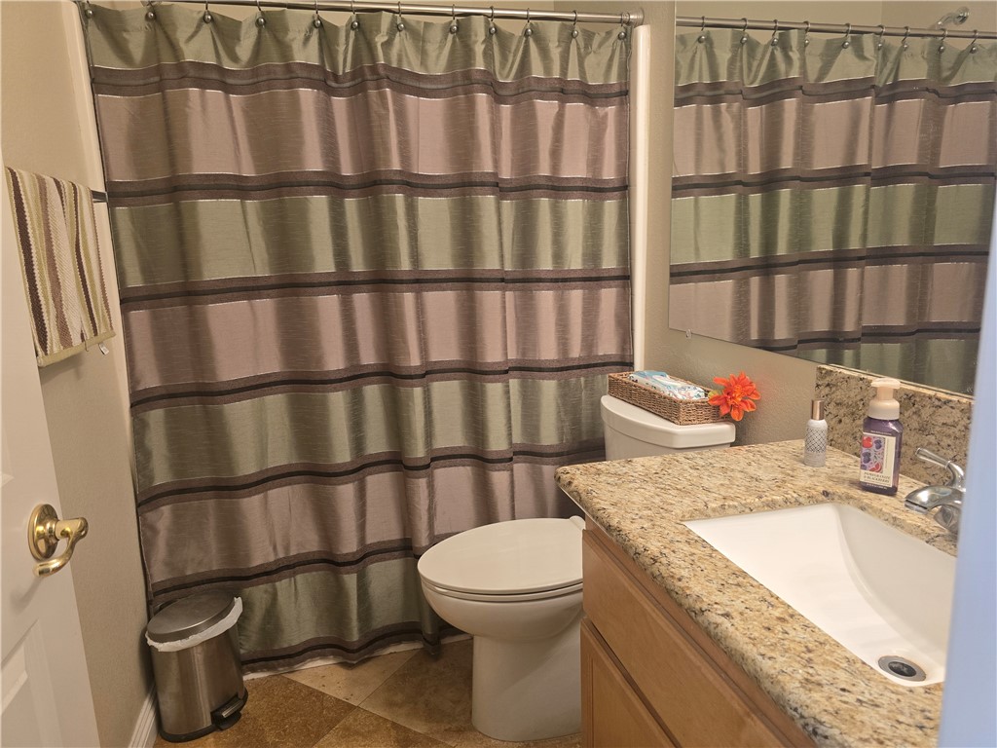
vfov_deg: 58.9
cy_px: 374
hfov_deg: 73.9
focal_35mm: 23
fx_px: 662
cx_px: 498
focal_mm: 6.3
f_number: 1.7
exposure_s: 1/120
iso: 320
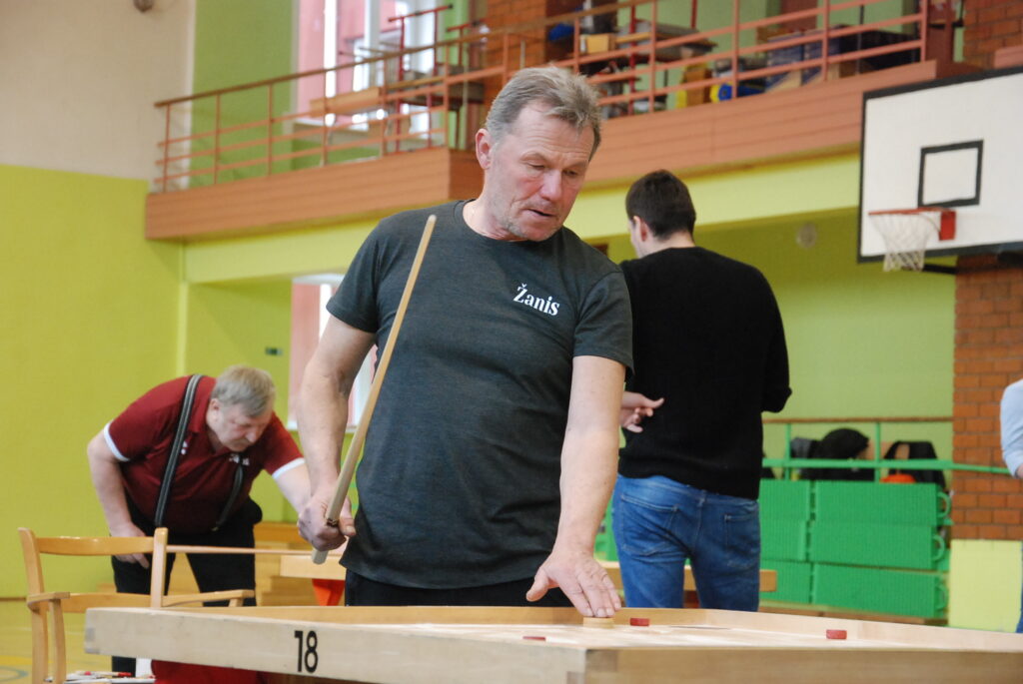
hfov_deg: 20.6
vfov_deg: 13.9
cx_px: 512
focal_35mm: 99
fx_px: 2816
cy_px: 342
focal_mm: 66
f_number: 5.3
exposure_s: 1/60
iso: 1600
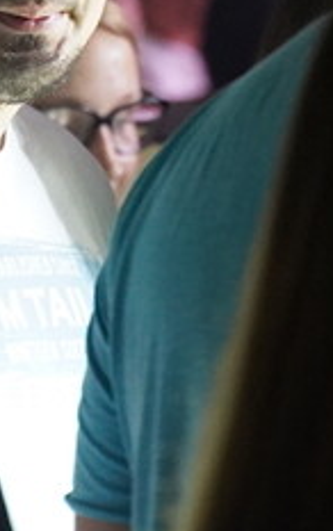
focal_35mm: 336
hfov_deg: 3.9
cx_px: 34
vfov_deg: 6.2
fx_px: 4870
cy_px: -54
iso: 5000
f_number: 2.8
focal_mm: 75
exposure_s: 1/320
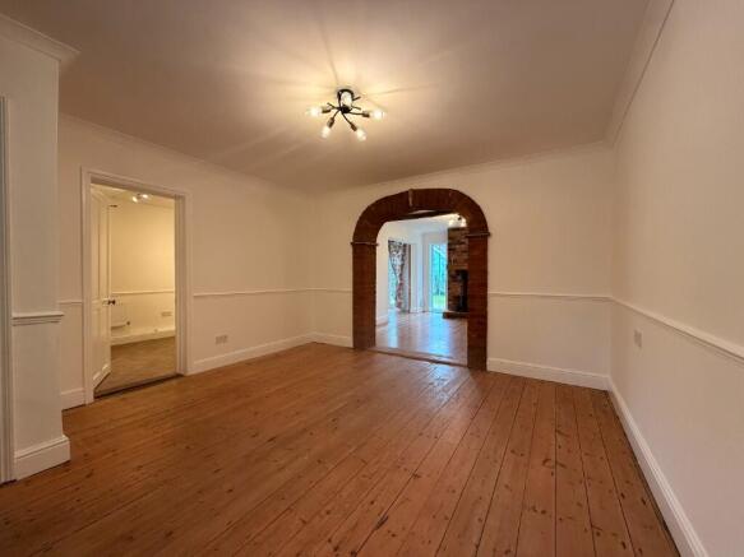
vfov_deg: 85.7
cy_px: 278
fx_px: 301
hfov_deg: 102.1
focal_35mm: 14
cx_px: 372
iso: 320
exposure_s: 1/121
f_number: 2.2
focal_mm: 2.22
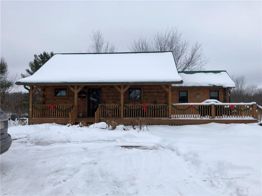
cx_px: 131
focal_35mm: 28
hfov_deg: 63.4
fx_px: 212
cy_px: 98
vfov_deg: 49.7
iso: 20
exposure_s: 1/991
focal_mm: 3.99
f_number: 1.8
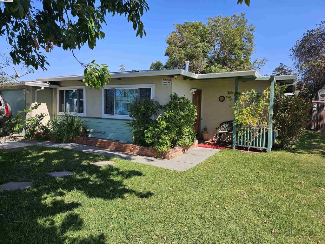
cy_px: 122
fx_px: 216
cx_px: 162
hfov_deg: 73.9
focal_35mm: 23
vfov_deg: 58.9
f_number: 1.8
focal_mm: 5.4
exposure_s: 1/1258
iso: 25
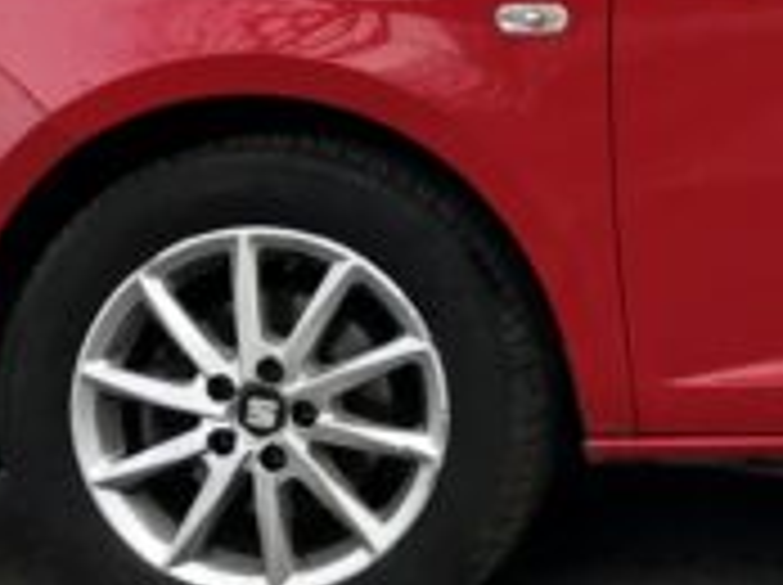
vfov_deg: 11.4
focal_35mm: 129
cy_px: 68
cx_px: 1323
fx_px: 2914
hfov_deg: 13.9
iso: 20
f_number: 1.8
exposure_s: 1/157
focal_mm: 3.99
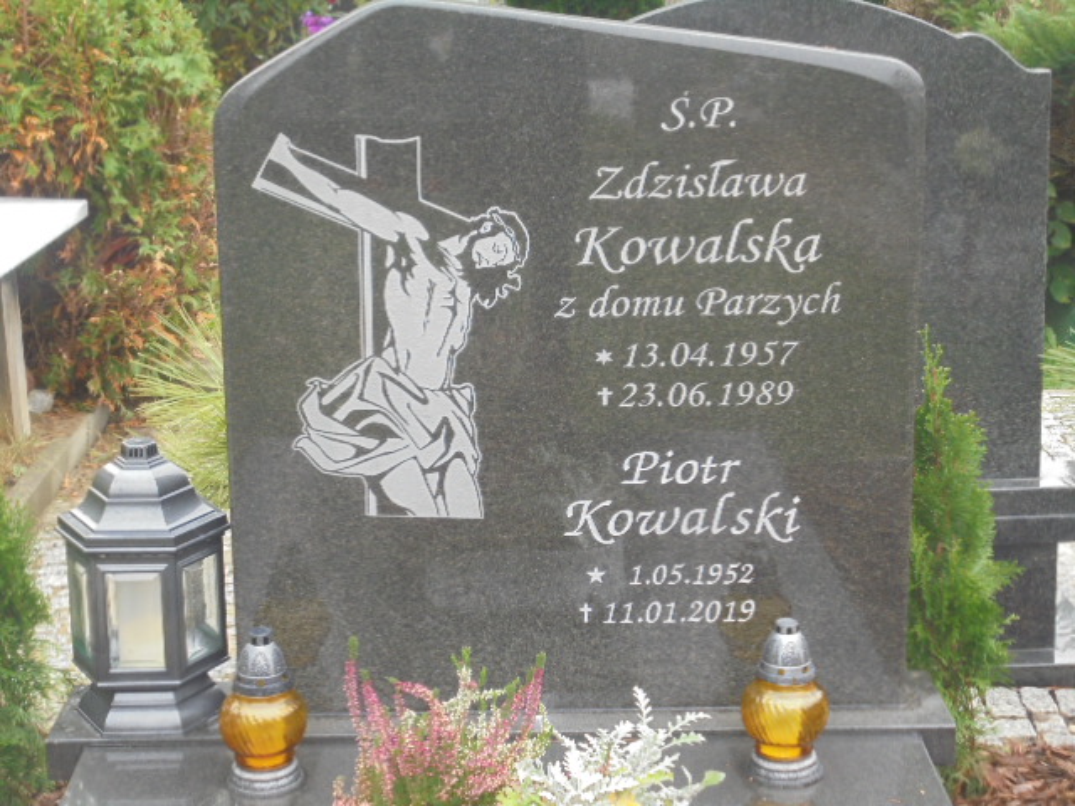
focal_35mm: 64
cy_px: 403
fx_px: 1988
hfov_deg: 30.3
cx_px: 538
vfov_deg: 22.9
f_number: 5.6
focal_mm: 11.5
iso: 200
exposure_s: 1/30
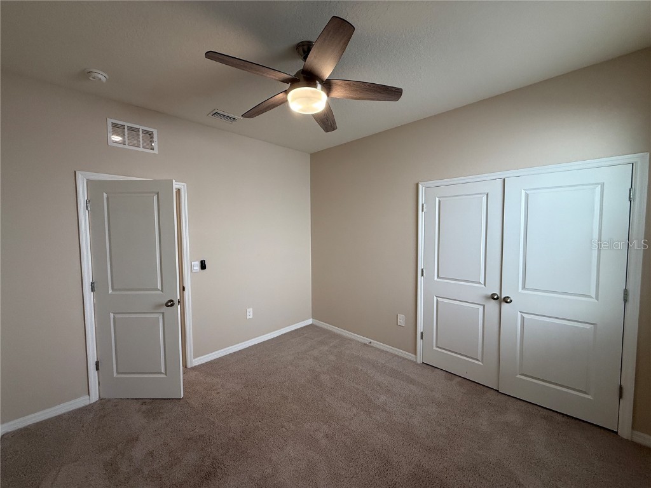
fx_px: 263
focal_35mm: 14
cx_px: 326
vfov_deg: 85.7
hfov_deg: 102.1
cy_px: 244
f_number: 2.2
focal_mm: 2.22
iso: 200
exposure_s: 1/120
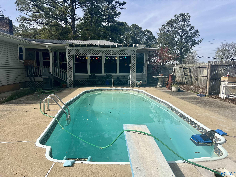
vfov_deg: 53.1
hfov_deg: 67.3
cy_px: 88
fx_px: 177
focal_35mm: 26
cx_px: 118
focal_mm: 5.7
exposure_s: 1/5319
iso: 50
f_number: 1.5
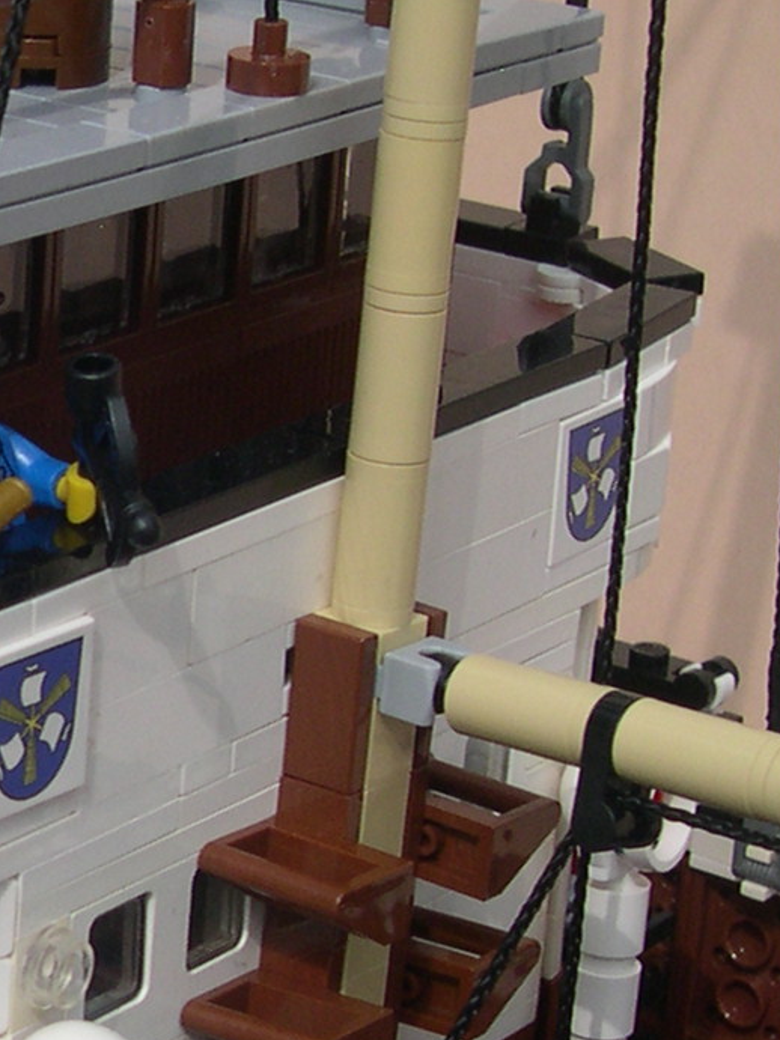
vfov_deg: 15.7
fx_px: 3757
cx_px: -459
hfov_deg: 11.3
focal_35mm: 125
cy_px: 703
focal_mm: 8
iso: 100
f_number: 7.6
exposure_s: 1/214
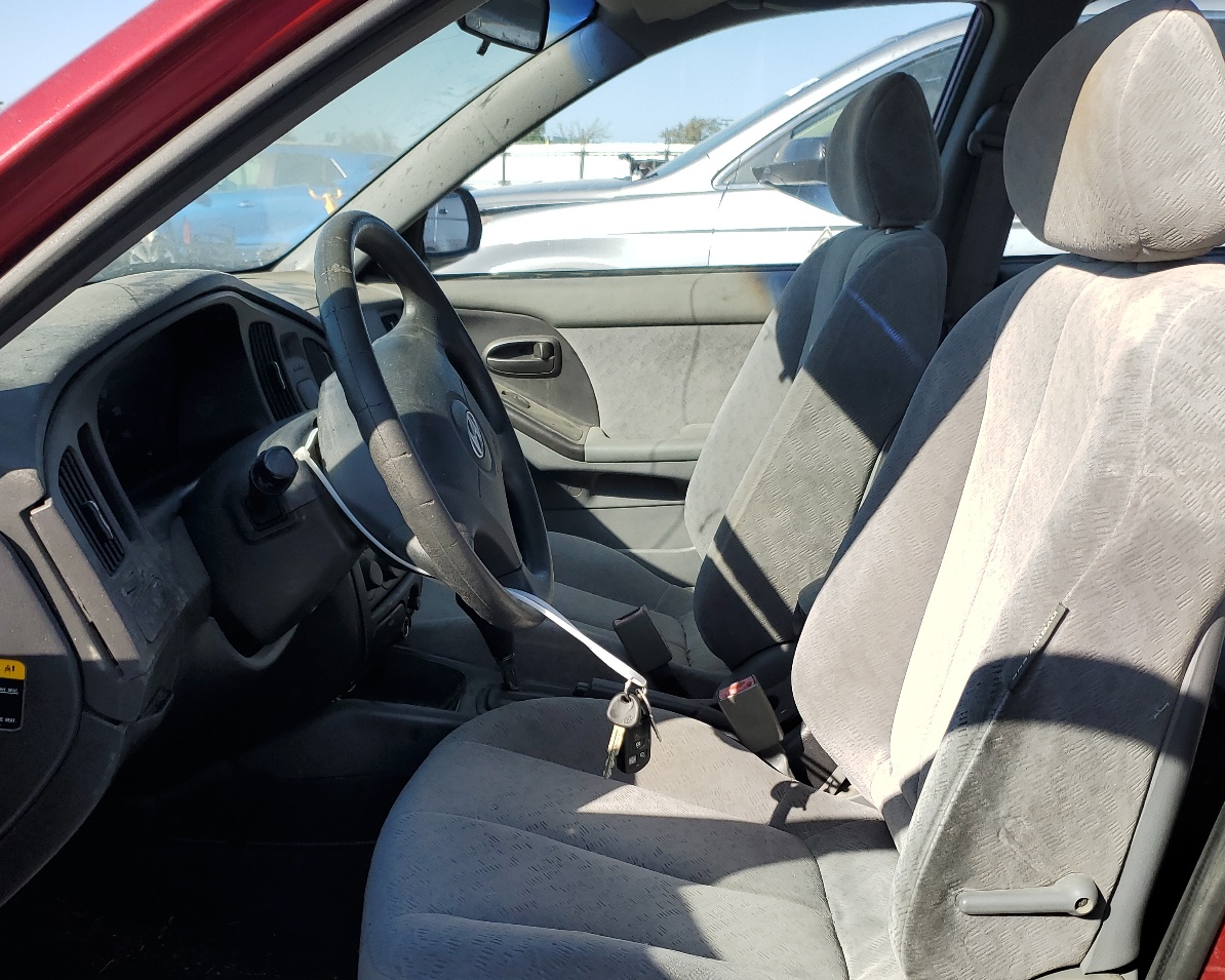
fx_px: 1233
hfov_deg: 52.7
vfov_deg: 43.0
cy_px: 609
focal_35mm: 34
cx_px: 541
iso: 50
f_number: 1.5
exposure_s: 1/1429
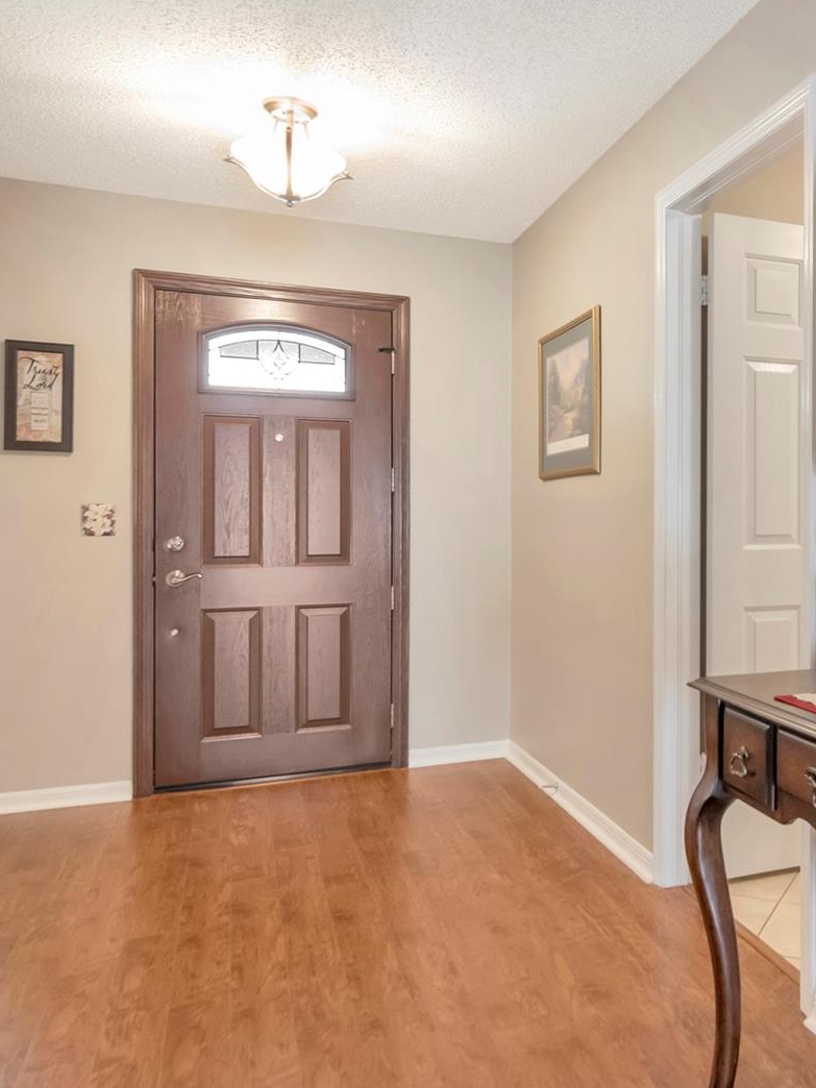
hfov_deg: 45.5
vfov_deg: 62.1
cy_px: 547
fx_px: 903
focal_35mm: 29
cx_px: 682
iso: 1000
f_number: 9
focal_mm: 13
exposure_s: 1/8
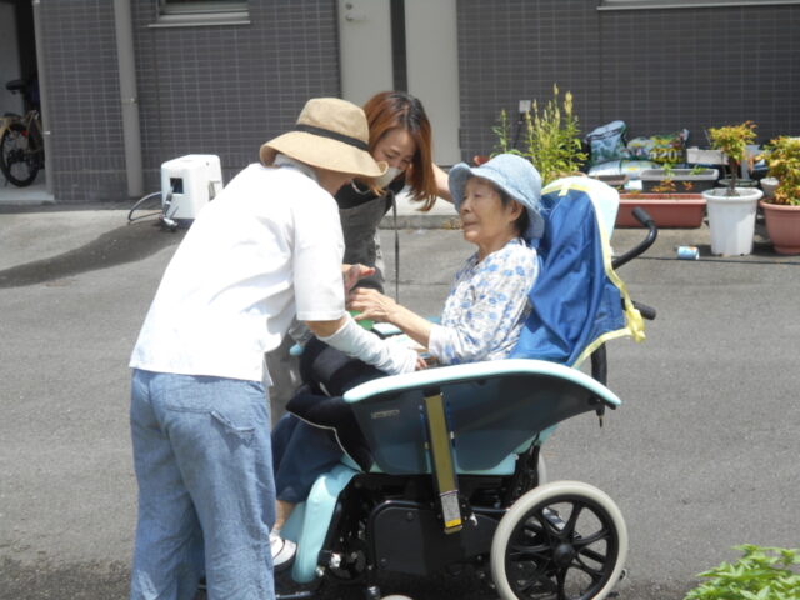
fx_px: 1525
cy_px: 300
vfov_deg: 22.3
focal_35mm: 66
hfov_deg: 29.4
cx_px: 400
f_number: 5.3
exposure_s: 1/400
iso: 80
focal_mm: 11.6
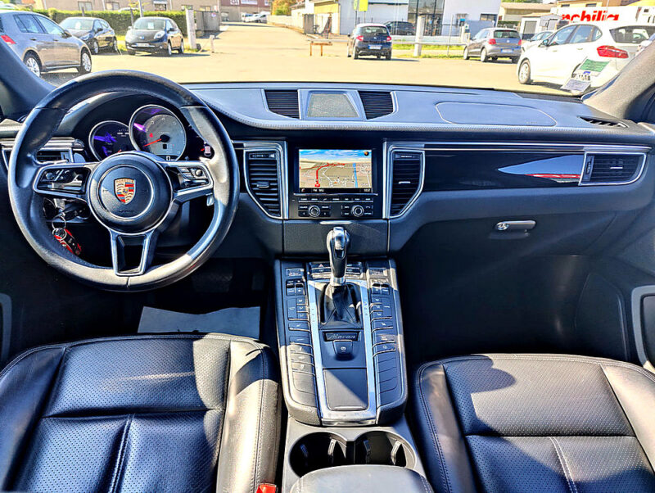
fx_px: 663
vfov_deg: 40.8
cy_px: 246
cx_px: 328
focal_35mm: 35
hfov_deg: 52.6
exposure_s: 1/200
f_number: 1.88
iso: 173
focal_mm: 6.06
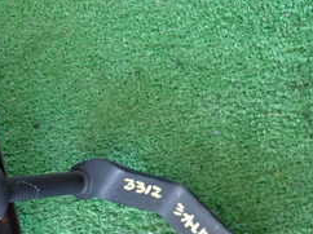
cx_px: -53
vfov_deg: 23.5
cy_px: 153
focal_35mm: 62
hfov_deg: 27.8
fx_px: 560
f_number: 2
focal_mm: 4.5
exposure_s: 1/30
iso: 250
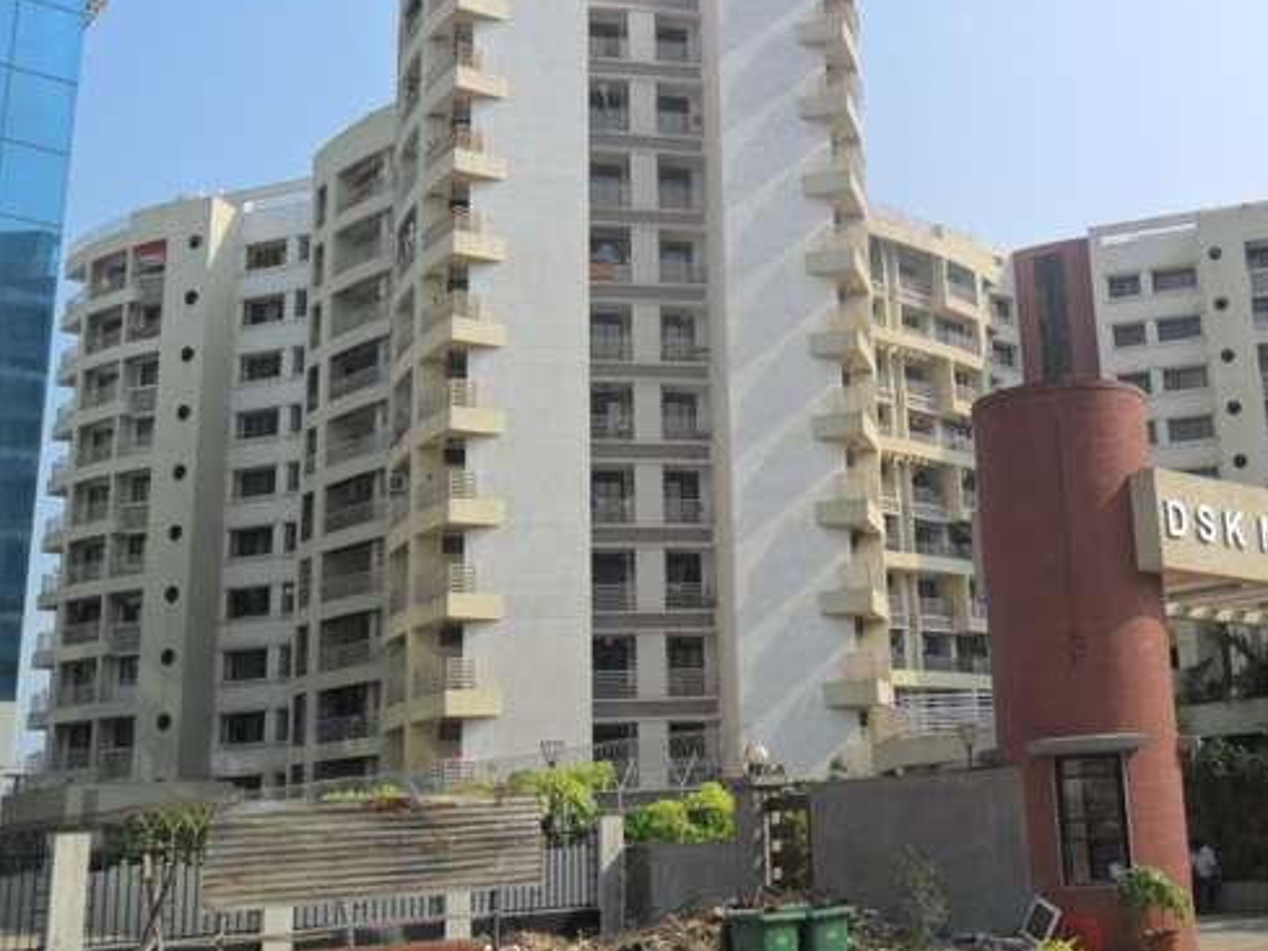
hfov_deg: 44.3
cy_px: 429
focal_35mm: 42
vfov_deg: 34.3
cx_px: 826
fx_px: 1538
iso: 100
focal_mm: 5.7
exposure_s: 1/1000
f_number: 3.7
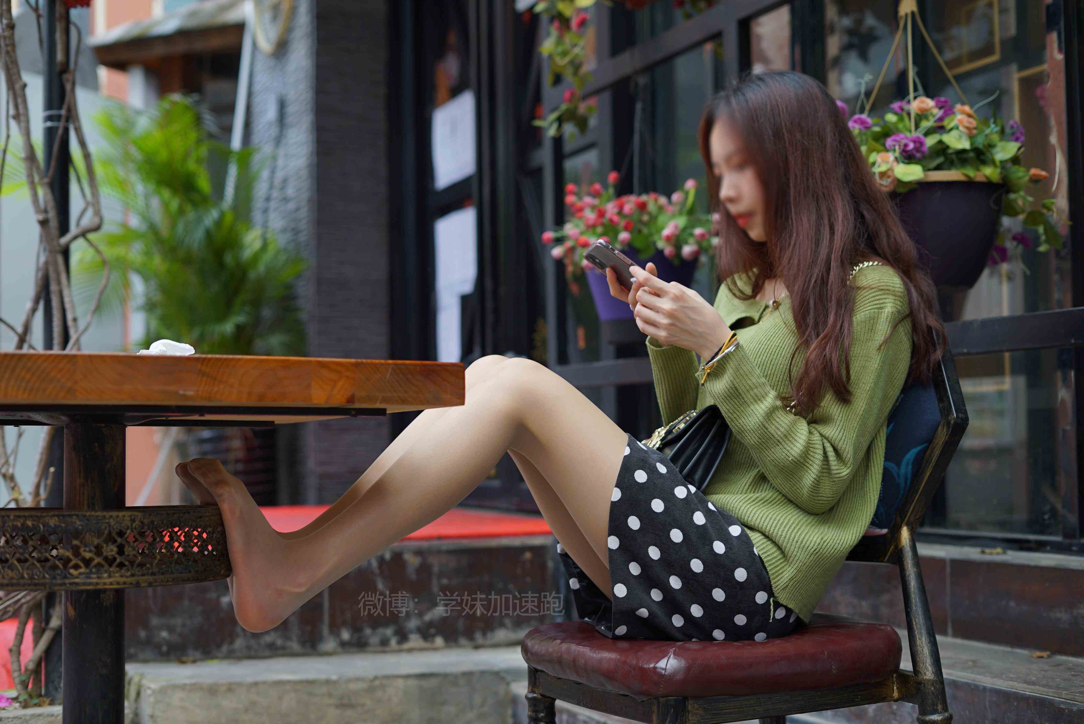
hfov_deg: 39.6
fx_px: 1506
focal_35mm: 50
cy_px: 362
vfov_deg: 27.0
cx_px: 542
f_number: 2.8
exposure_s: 1/160
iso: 100
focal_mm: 50
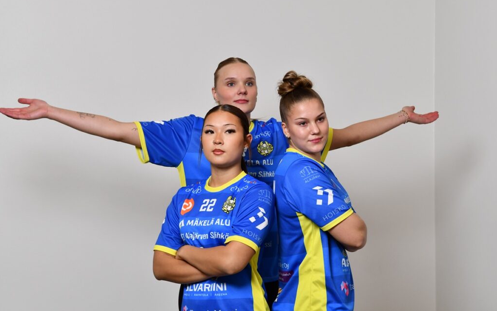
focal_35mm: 80
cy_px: 145
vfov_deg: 16.3
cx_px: 249
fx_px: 1083
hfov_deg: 25.8
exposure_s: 1/125
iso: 640
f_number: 5.6
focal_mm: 52
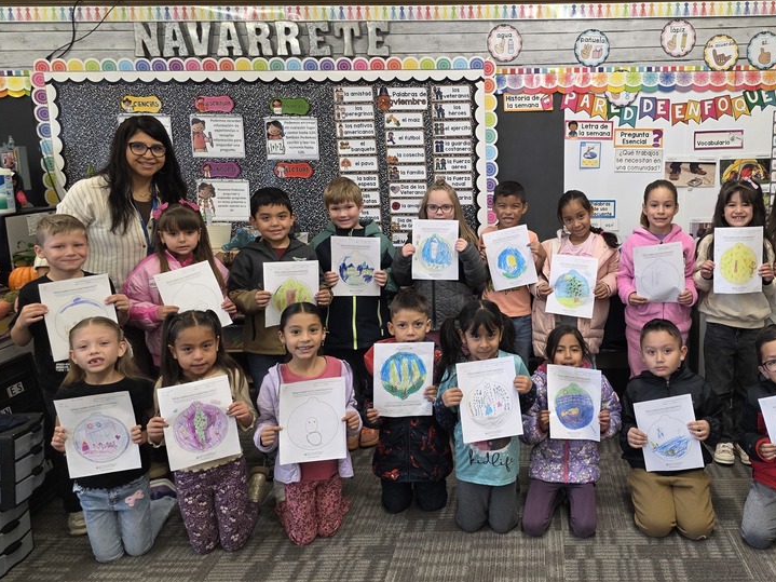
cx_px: 535
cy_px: 268
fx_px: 717
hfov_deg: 55.3
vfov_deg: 44.1
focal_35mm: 32
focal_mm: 6.3
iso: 250
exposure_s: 1/120
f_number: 1.7
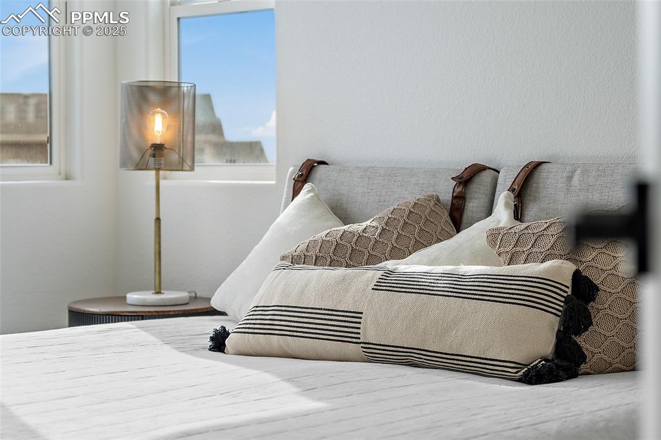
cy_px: 220
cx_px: 330
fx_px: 1377
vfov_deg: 18.2
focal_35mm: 75
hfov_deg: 27.0
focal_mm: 50
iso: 100
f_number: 2.8
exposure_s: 1/640
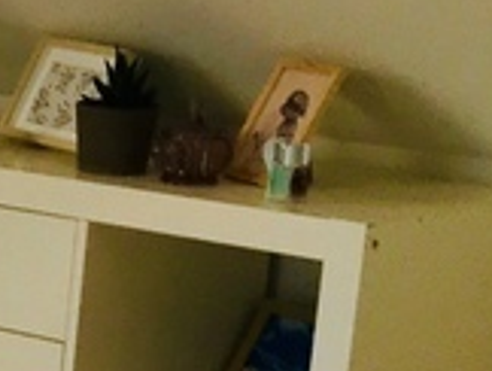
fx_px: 2605
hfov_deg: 9.1
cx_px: -875
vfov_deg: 8.0
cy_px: 468
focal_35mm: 183
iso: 40
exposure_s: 1/100
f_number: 2.2
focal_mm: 4.15
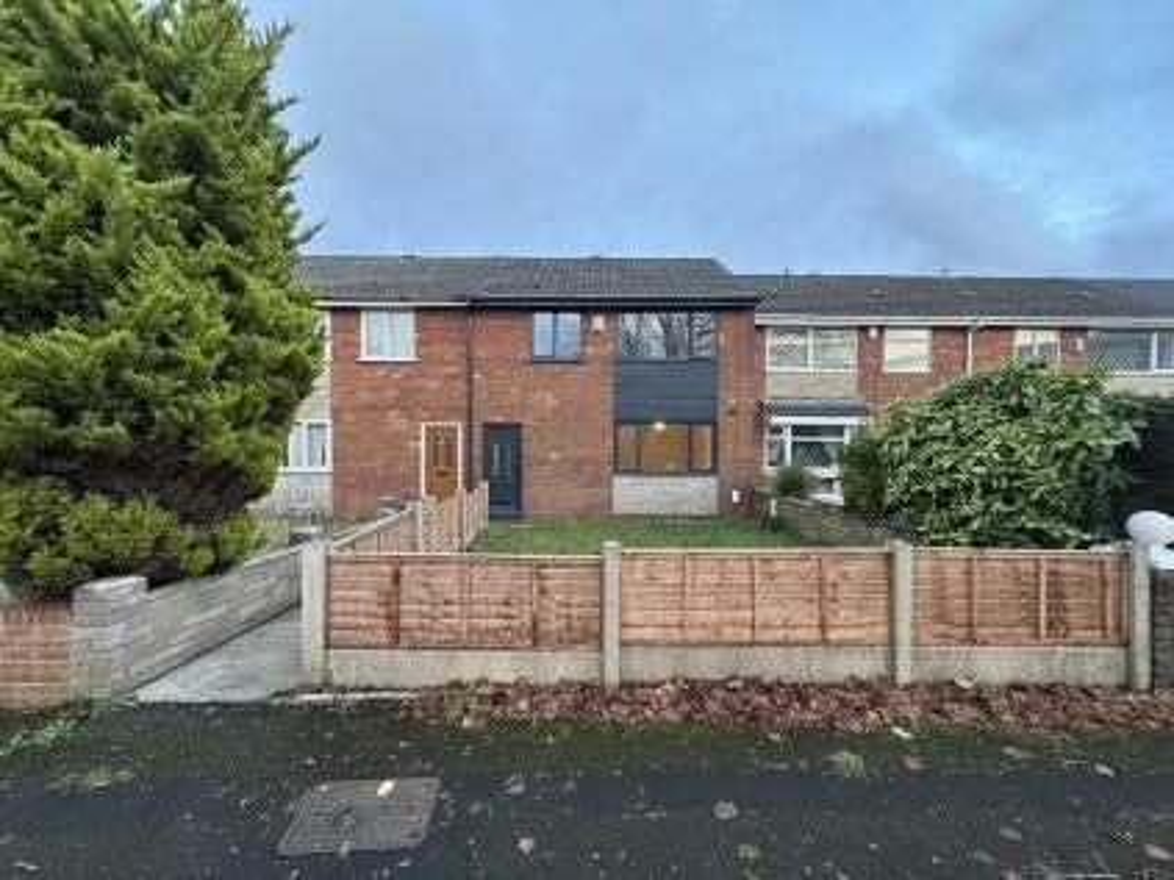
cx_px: 587
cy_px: 440
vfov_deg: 85.6
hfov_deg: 102.1
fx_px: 475
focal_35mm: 14
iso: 320
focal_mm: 2.22
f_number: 2.2
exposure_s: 1/82
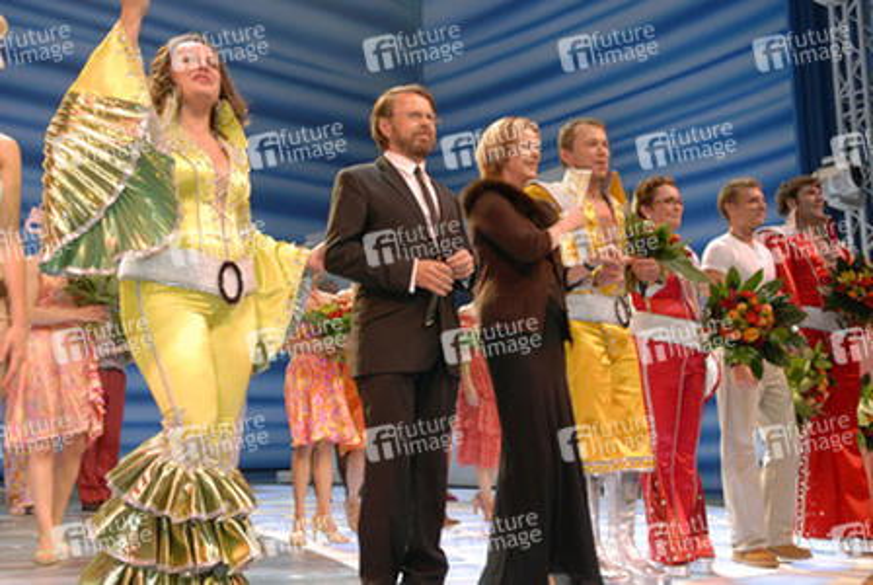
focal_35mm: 45
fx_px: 1093
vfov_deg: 30.0
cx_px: 436
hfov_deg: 43.6
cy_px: 292
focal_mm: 30
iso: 400
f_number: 5.6
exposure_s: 1/100
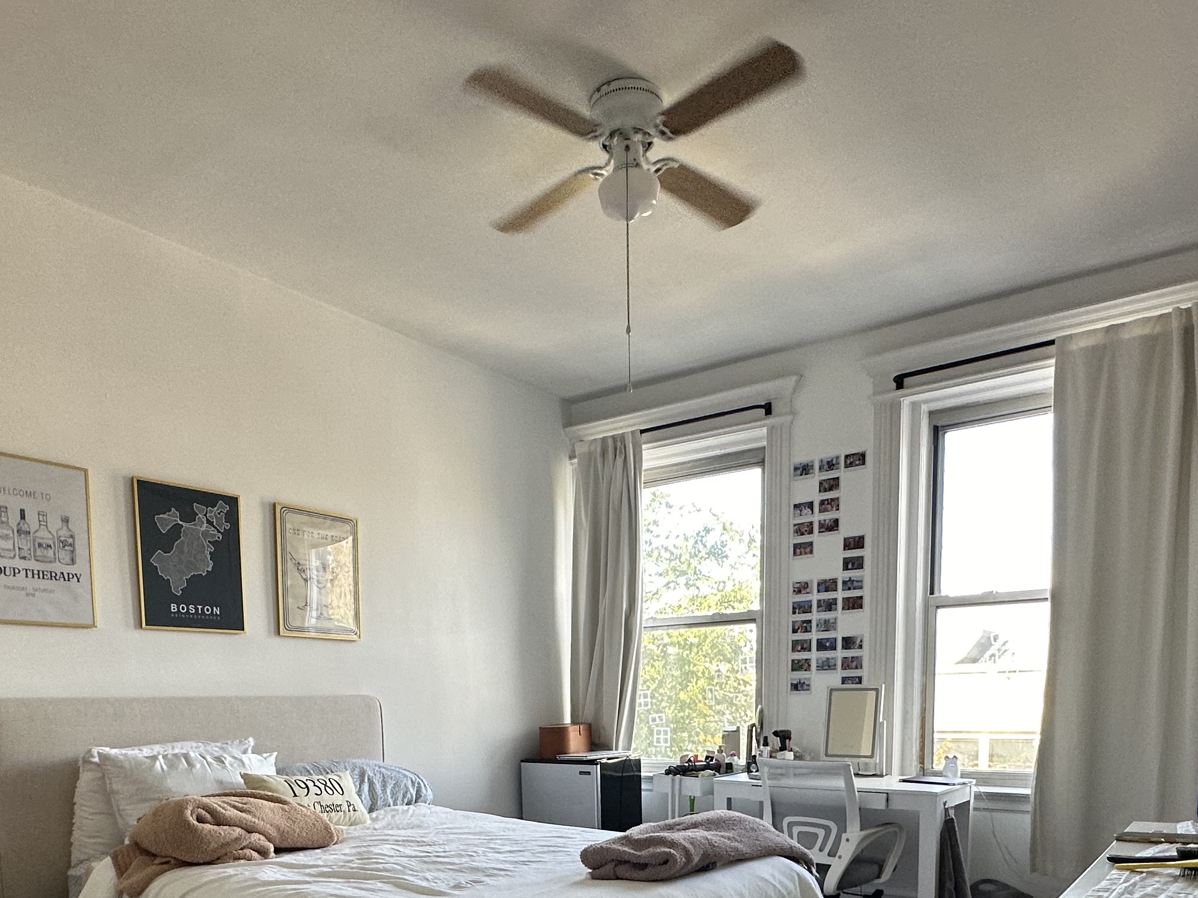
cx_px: 551
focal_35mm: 27
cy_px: 801
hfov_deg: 65.2
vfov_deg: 46.6
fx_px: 934
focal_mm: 2.22
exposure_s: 1/120
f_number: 2.2
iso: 100
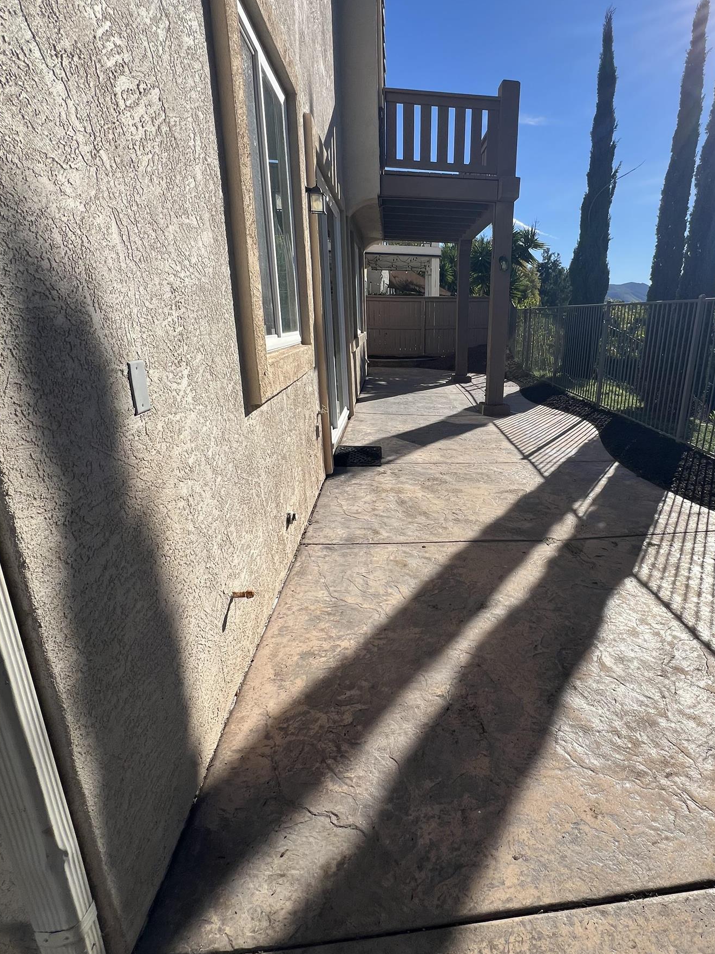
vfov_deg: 91.0
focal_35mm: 17
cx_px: 460
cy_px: 473
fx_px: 468
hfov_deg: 73.1
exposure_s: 1/1754
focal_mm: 1.57
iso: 32
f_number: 1.8
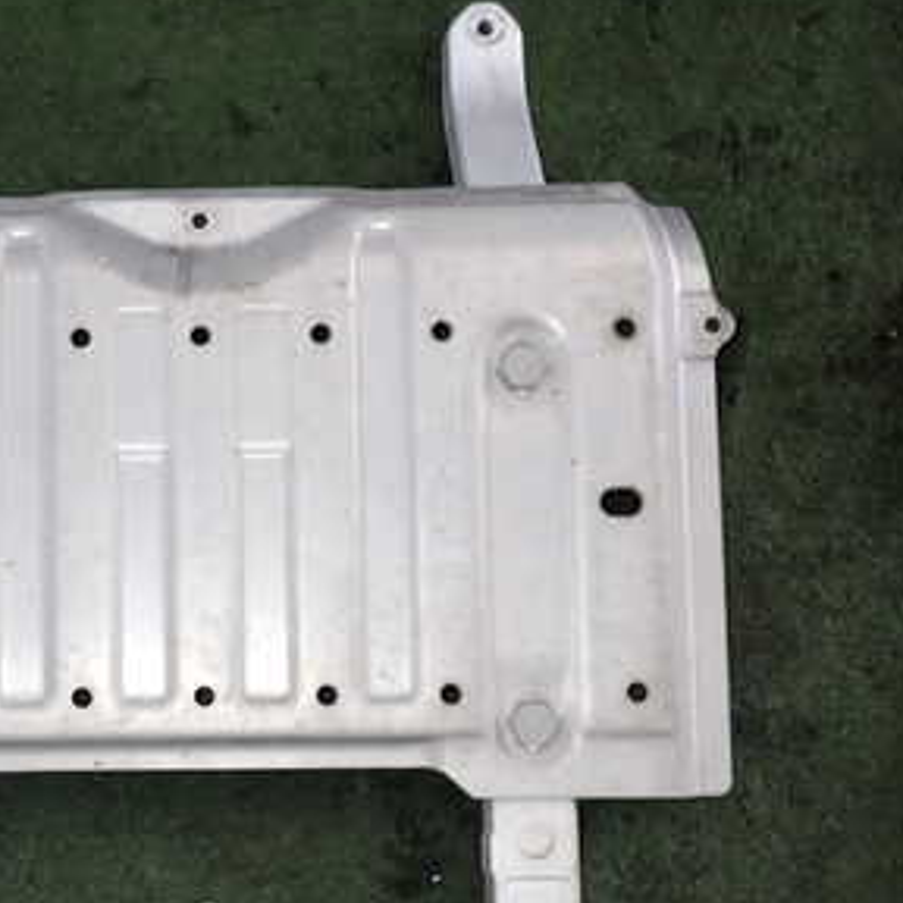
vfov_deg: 36.5
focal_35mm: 46
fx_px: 1358
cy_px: 586
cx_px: 207
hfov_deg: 35.8
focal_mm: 4.5
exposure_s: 1/60
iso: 160
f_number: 2
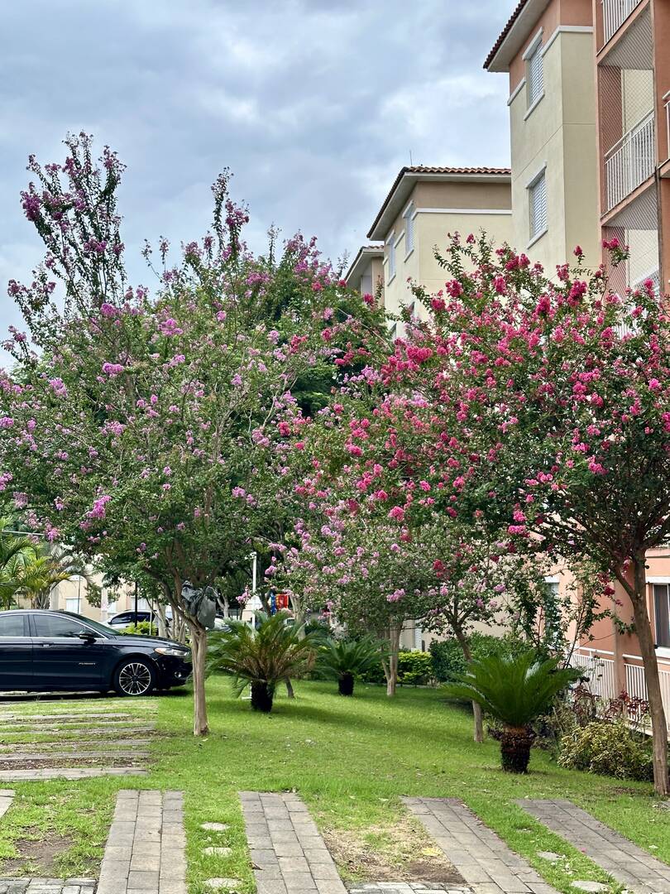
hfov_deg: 30.3
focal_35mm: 48
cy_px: 447
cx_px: 335
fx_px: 1239
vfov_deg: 39.7
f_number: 1.78
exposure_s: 1/1145
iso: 64
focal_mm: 6.86
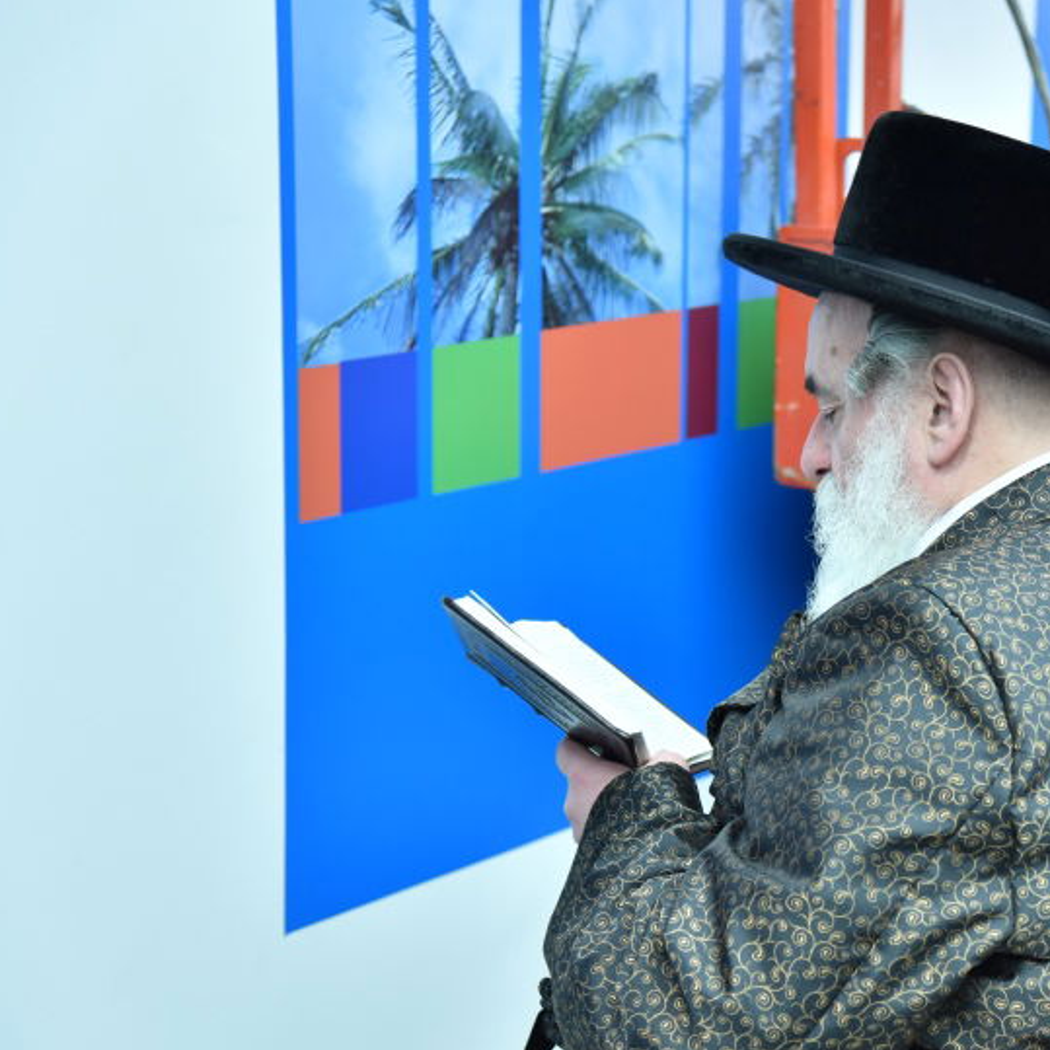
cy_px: 566
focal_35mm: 105
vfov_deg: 16.6
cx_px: 896
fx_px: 3603
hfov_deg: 16.4
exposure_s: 1/200
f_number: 4
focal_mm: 65
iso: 320
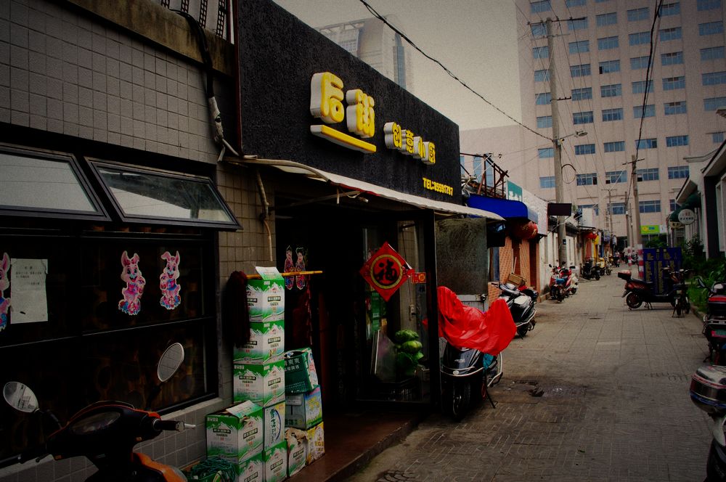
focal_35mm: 34
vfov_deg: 38.8
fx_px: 685
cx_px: 363
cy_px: 241
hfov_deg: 55.9
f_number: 11
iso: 400
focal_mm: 23.13
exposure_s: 1/125
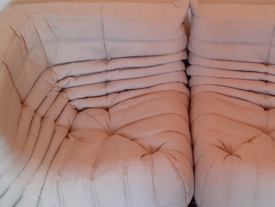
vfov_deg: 28.0
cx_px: 192
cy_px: 107
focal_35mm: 52
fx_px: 413
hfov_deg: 36.3
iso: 320
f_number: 1.9
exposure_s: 1/25
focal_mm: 3.6
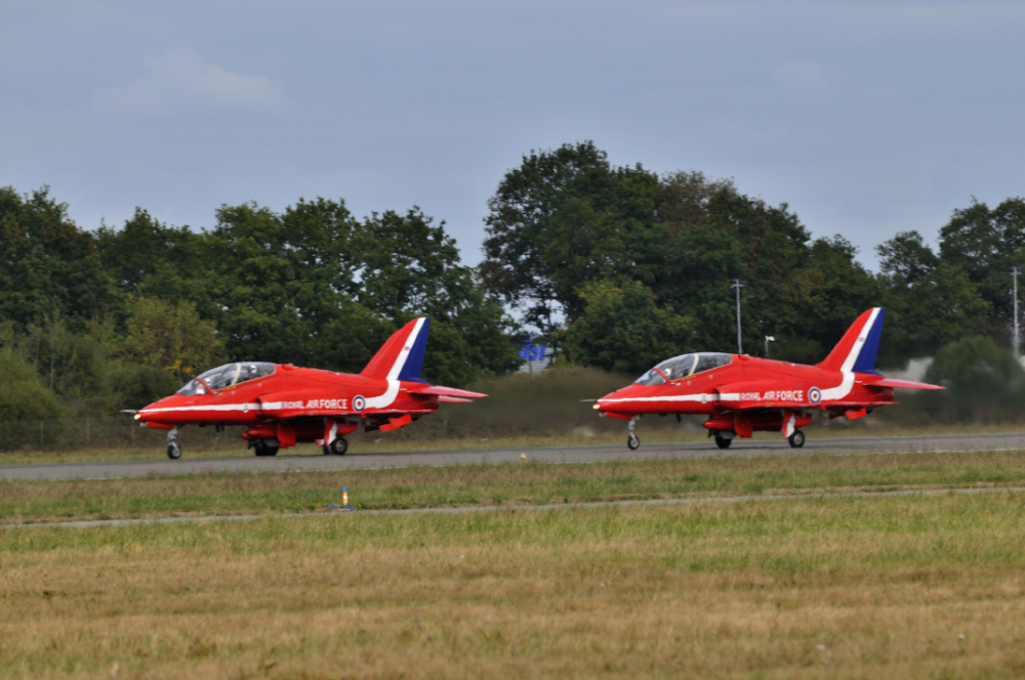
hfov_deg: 4.6
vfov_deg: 3.0
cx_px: 512
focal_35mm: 450
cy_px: 340
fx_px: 12796
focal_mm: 300
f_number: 9
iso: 200
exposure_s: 1/320
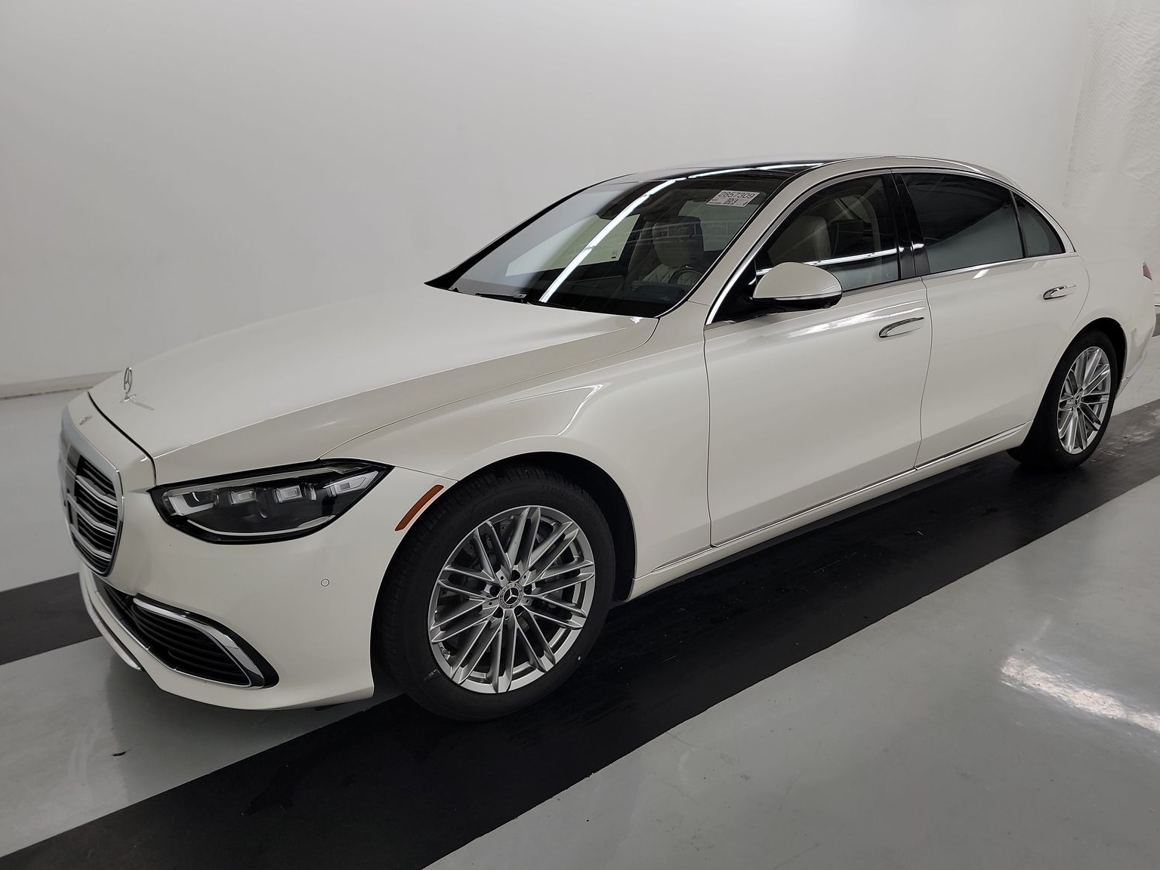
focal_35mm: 25
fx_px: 838
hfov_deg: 69.4
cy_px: 440
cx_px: 596
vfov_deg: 54.9
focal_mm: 6.7
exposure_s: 1/59
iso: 149
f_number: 1.8
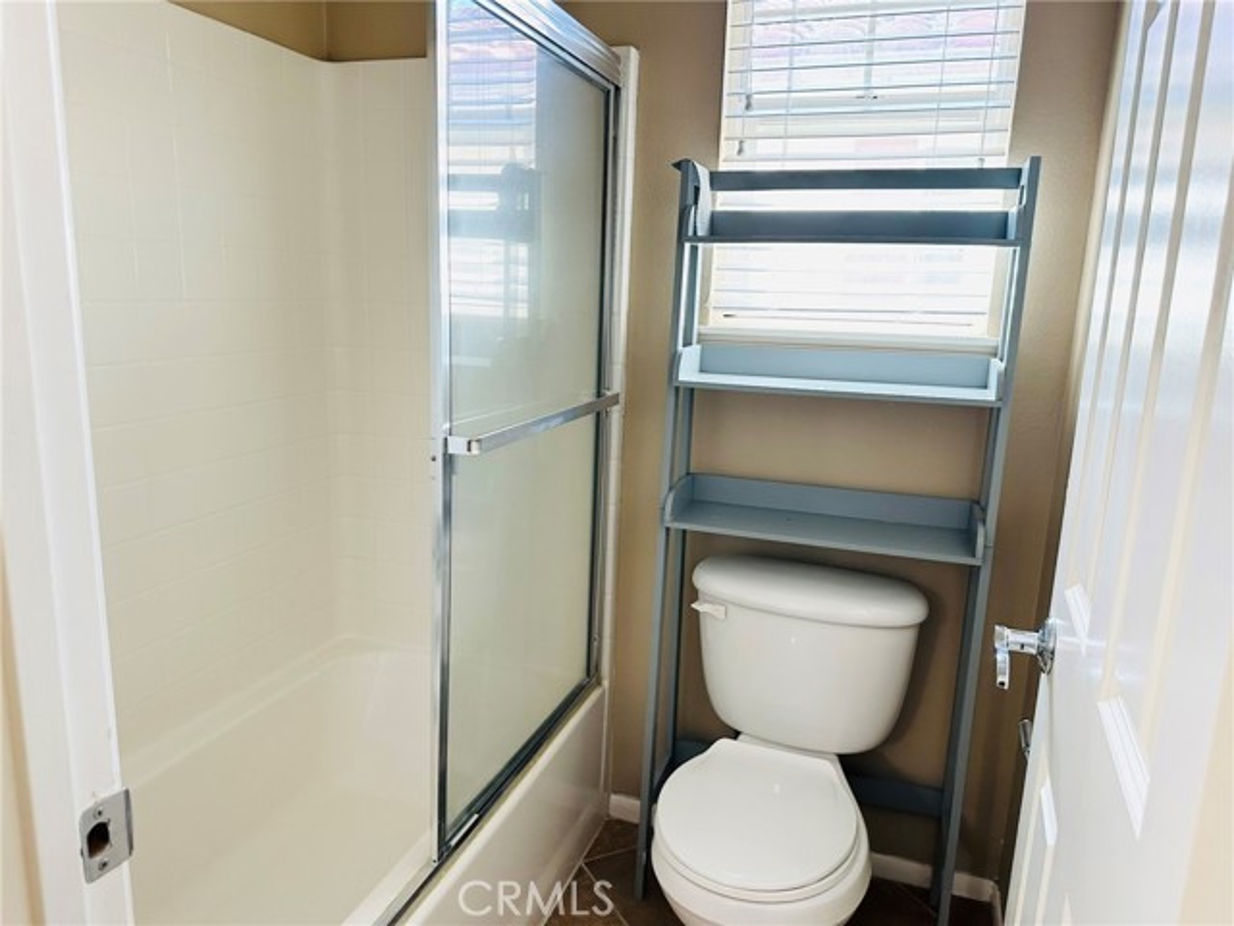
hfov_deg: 71.6
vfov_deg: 56.8
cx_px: 617
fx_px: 856
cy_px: 463
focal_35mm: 24
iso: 200
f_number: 1.78
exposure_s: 1/120
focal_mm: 6.86
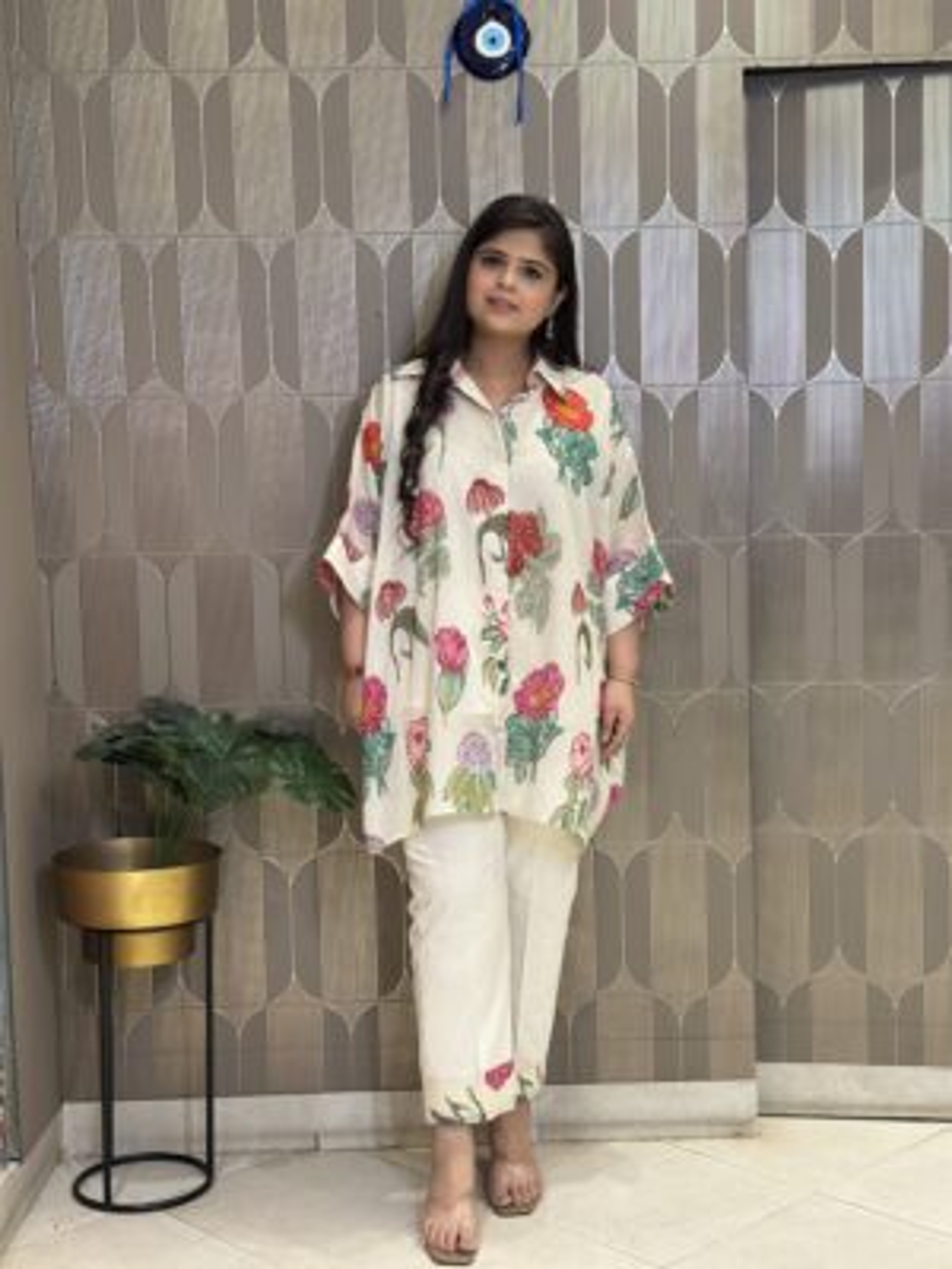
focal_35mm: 48
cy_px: 634
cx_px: 476
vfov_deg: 39.7
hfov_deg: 30.3
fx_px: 1760
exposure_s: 1/100
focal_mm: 6.86
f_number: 1.78
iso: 200
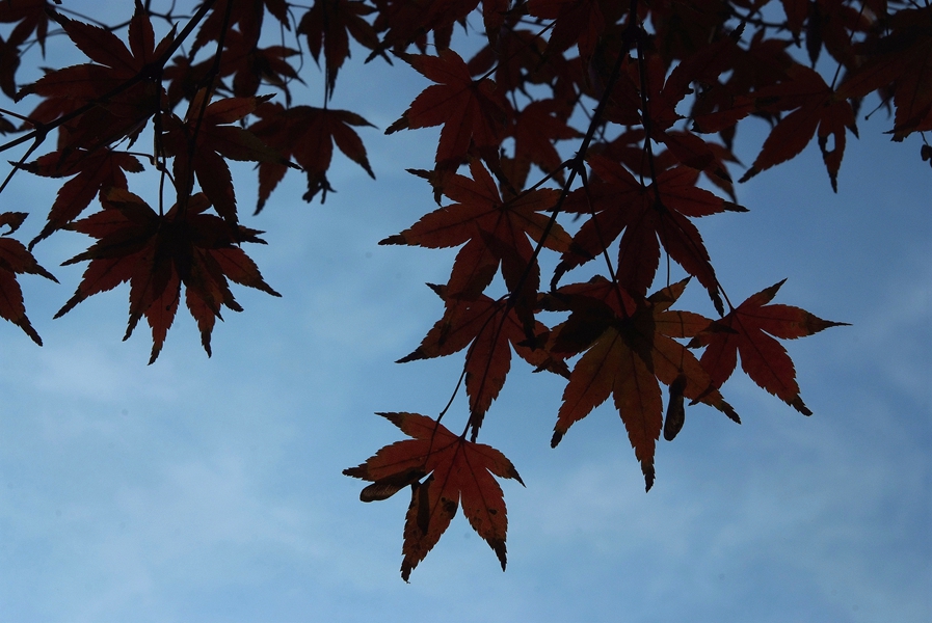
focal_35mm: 48
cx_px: 466
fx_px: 1244
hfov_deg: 41.1
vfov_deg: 28.1
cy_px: 312
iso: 200
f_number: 14
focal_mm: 32
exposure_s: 1/800
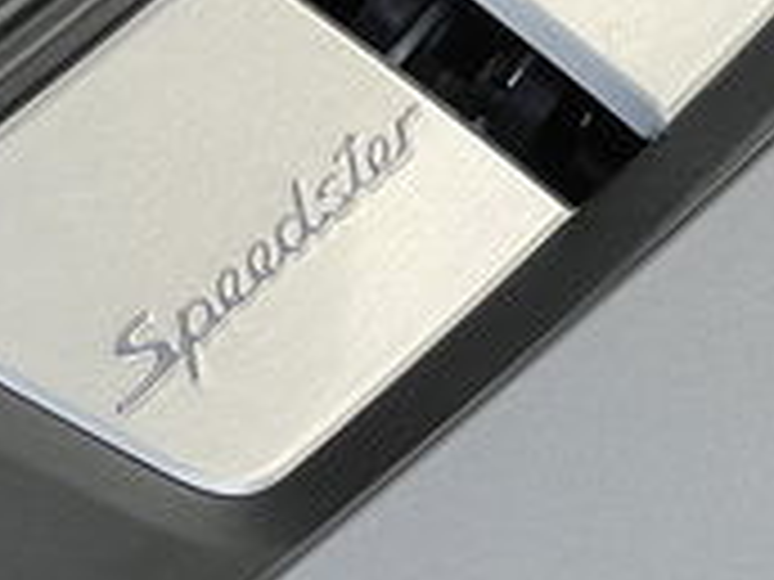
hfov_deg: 5.8
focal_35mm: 343
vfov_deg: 4.3
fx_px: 7669
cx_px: -86
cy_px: 54
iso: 20
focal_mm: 9
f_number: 2.8
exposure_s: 1/144
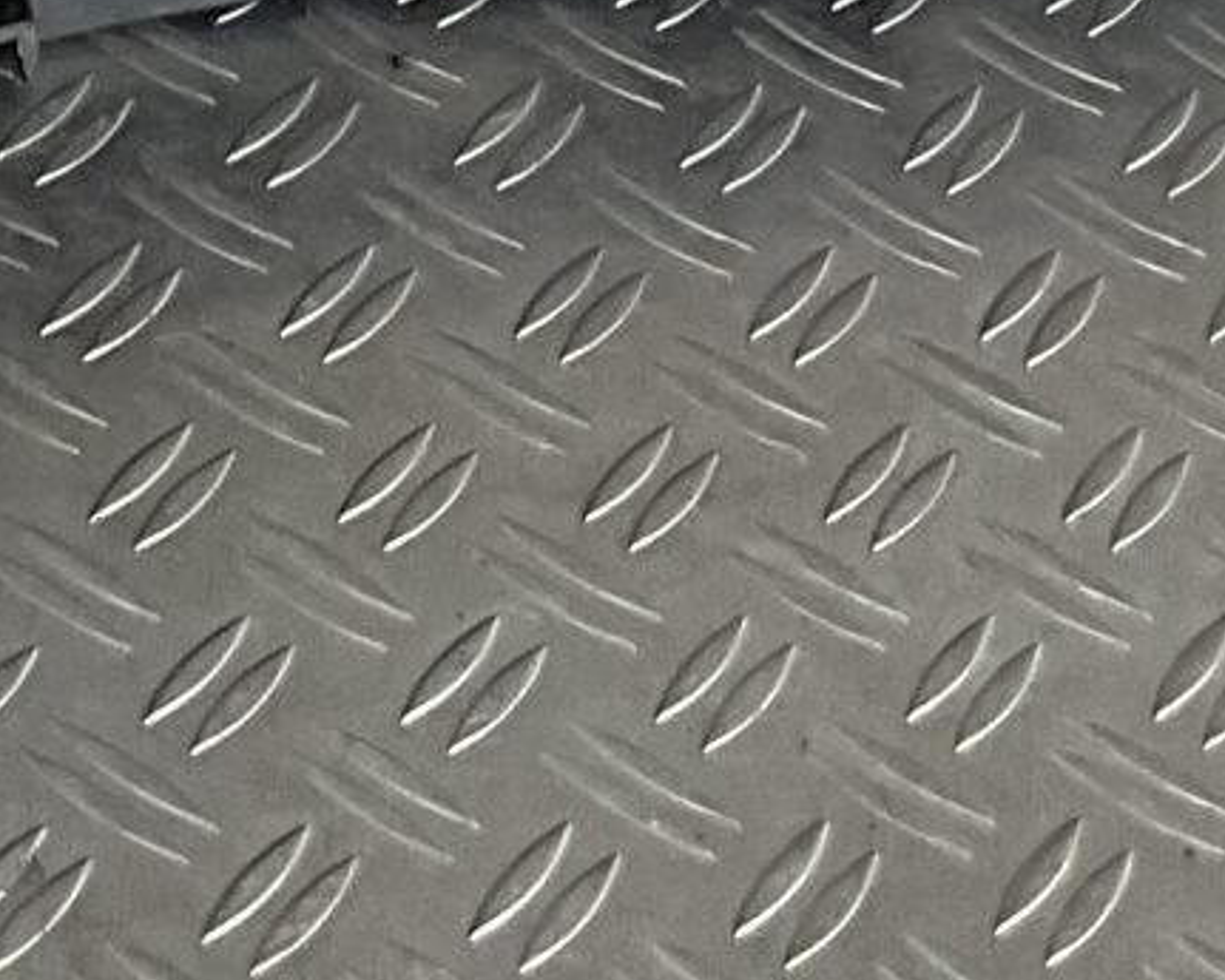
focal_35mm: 168
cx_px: -298
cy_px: -1065
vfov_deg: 8.6
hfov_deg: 11.2
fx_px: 6092
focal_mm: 3
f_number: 1.8
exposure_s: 1/100
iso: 50
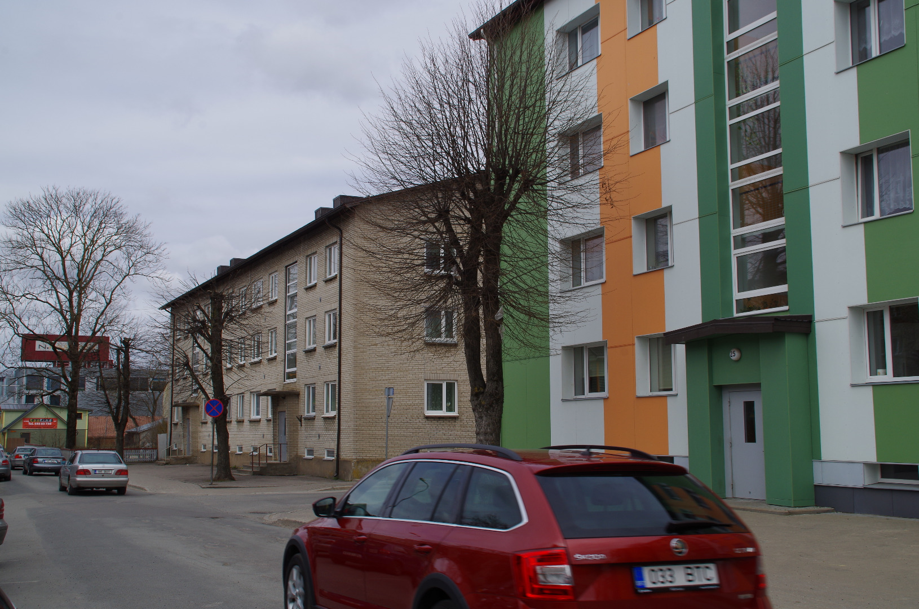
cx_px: 460
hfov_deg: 46.5
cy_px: 304
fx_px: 1070
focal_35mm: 42
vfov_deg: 31.8
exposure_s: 1/160
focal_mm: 28
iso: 100
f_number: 11
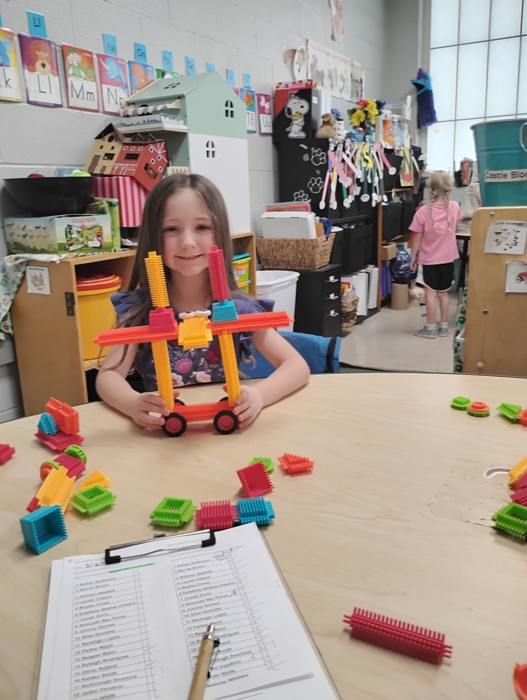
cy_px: 350
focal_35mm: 28
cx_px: 264
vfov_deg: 63.4
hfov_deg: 49.9
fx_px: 567
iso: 800
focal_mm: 4.26
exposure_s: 1/60
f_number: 1.8
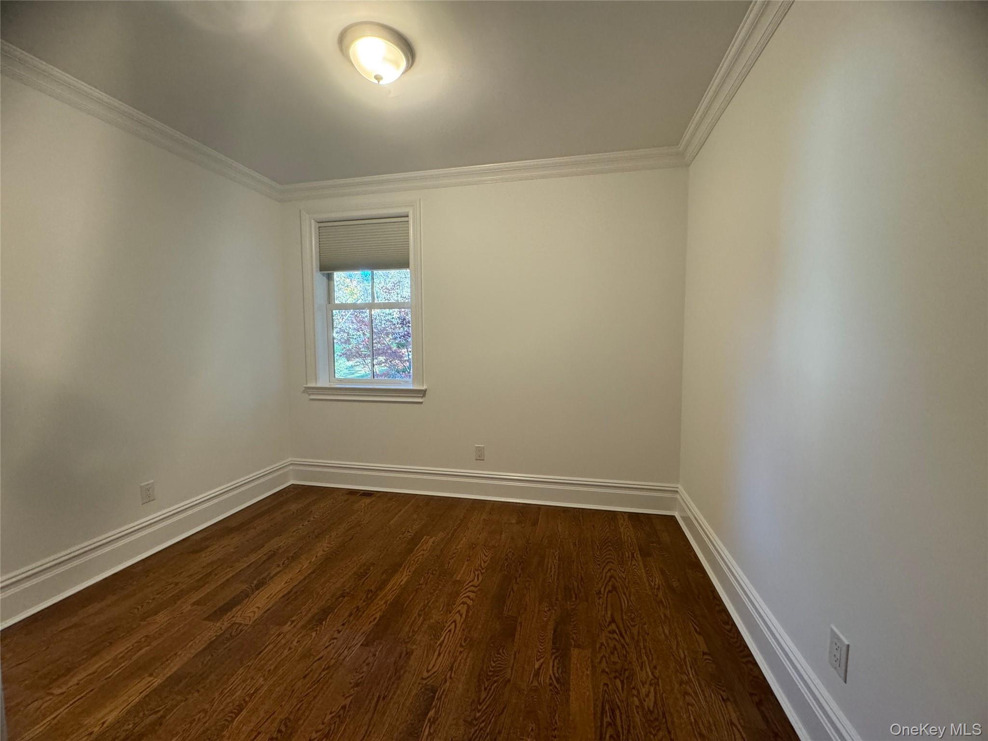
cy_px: 370
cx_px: 494
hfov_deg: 102.1
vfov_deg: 85.7
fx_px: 400
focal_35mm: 14
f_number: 2.2
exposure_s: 1/120
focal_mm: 2.22
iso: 250
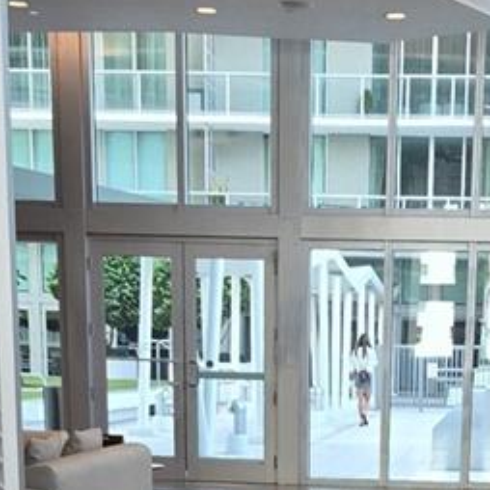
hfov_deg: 18.0
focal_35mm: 96
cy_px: 779
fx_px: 1537
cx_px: 343
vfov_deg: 16.2
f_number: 1.8
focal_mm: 5.4
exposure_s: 1/120
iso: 80
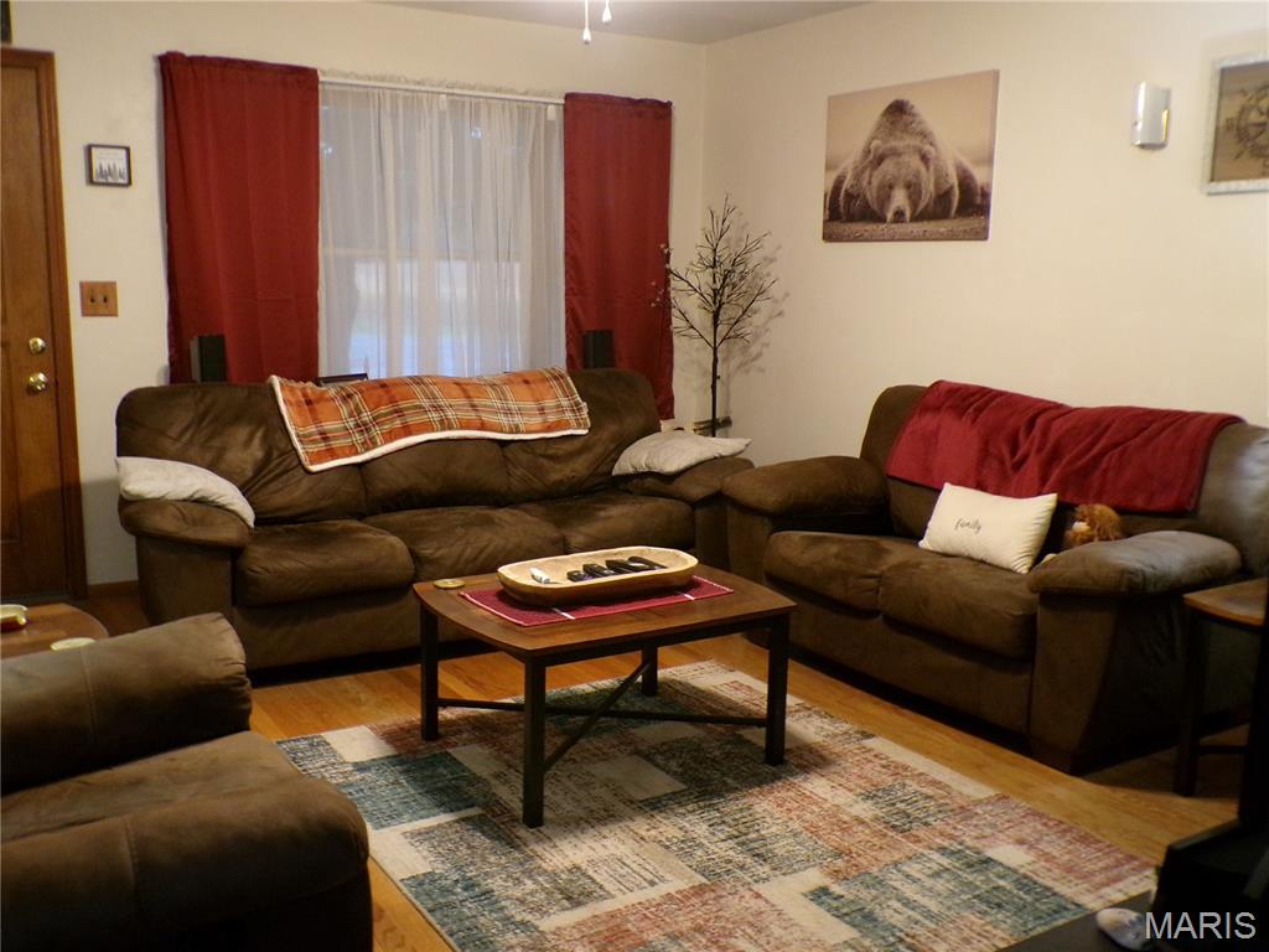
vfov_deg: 44.2
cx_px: 634
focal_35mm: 32
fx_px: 1173
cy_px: 476
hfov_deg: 56.8
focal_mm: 5.8
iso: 651
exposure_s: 1/17
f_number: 3.2
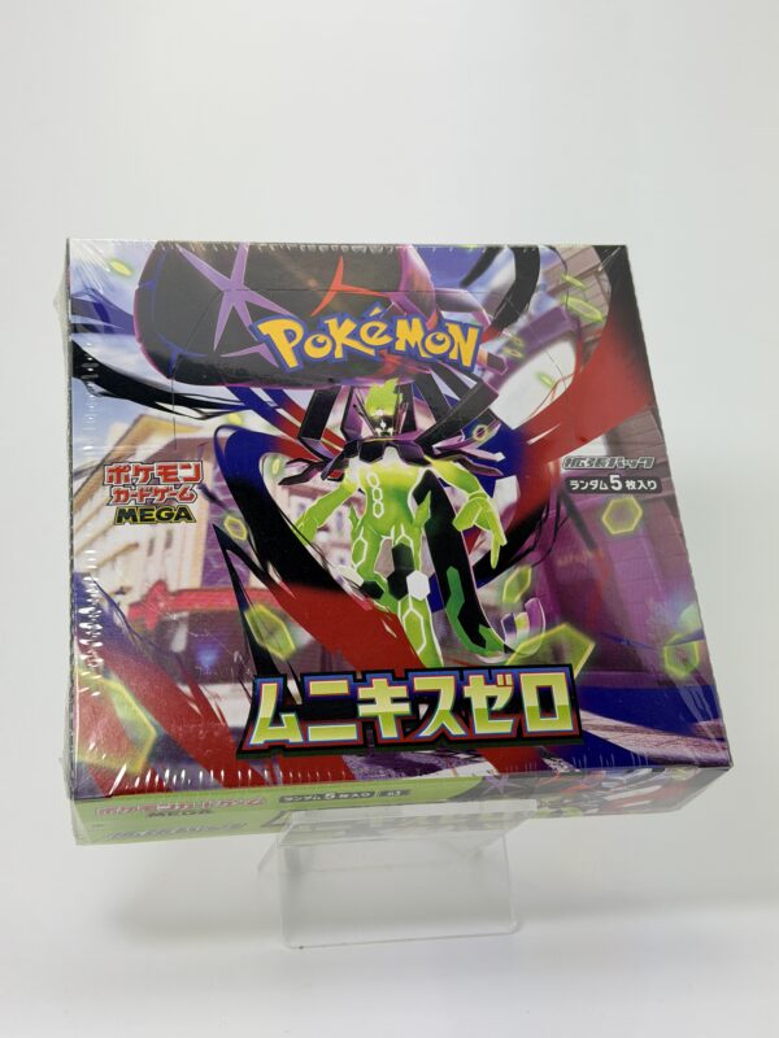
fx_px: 1440
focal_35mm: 48
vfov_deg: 39.7
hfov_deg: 30.3
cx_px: 390
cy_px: 519
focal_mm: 6.76
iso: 64
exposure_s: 1/503
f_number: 1.78
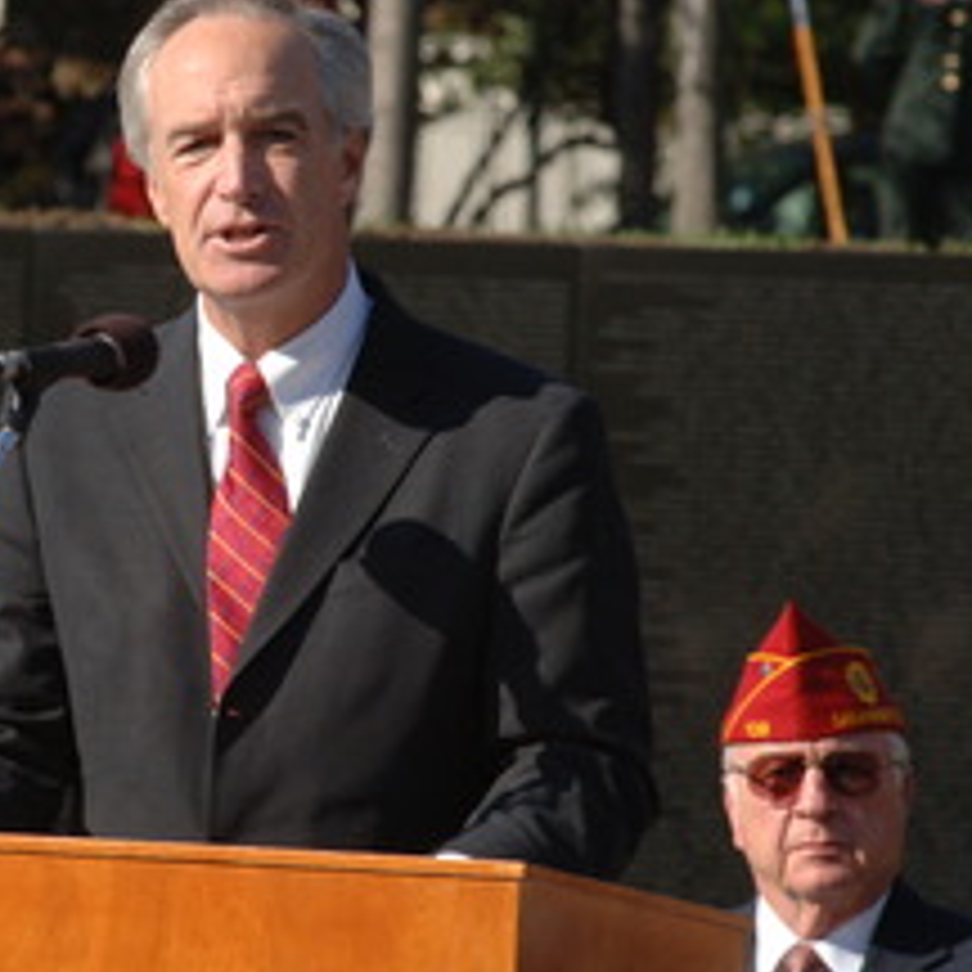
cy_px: 495
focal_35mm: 589
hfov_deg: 3.0
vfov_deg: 3.0
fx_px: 18712
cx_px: 212
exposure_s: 1/320
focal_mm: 200
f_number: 13
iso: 400
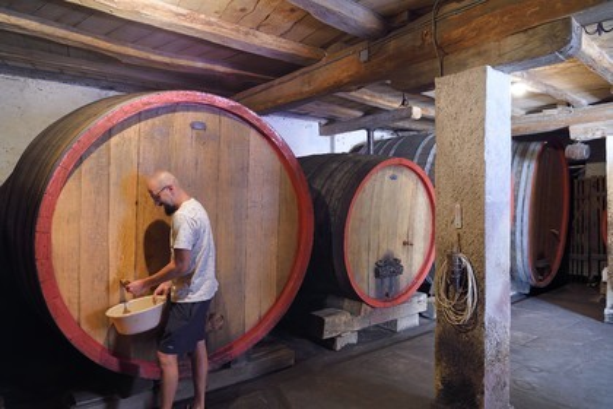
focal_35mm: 24
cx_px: 306
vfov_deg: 53.1
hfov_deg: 73.7
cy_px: 204
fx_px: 409
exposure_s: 3
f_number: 6.3
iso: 200
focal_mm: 24
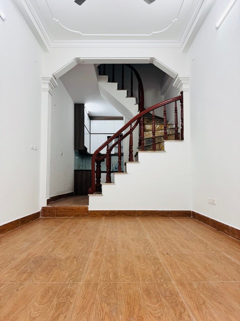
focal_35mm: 24
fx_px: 222
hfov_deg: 56.8
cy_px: 160
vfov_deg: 71.6
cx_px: 120
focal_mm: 6.76
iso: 100
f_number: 1.78
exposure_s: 1/100
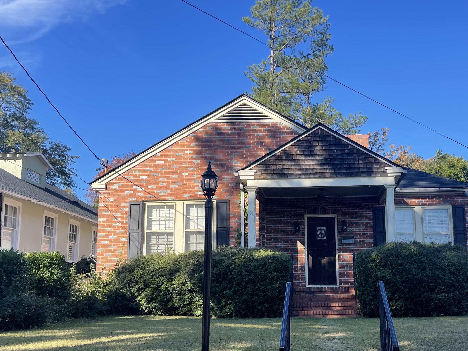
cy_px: 220
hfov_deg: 45.2
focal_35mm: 41
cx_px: 305
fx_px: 554
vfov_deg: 35.0
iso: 32
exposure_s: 1/1715
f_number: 1.6
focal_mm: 5.1
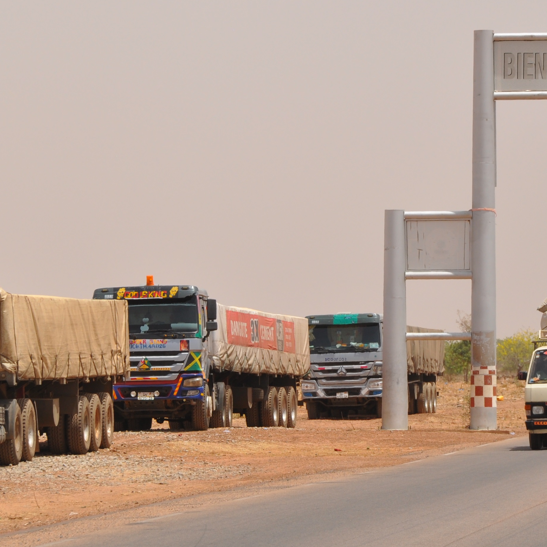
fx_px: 4487
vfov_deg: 7.0
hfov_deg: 7.0
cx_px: 328
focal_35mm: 251
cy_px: 188
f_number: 11
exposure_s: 1/500
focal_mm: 85
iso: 200
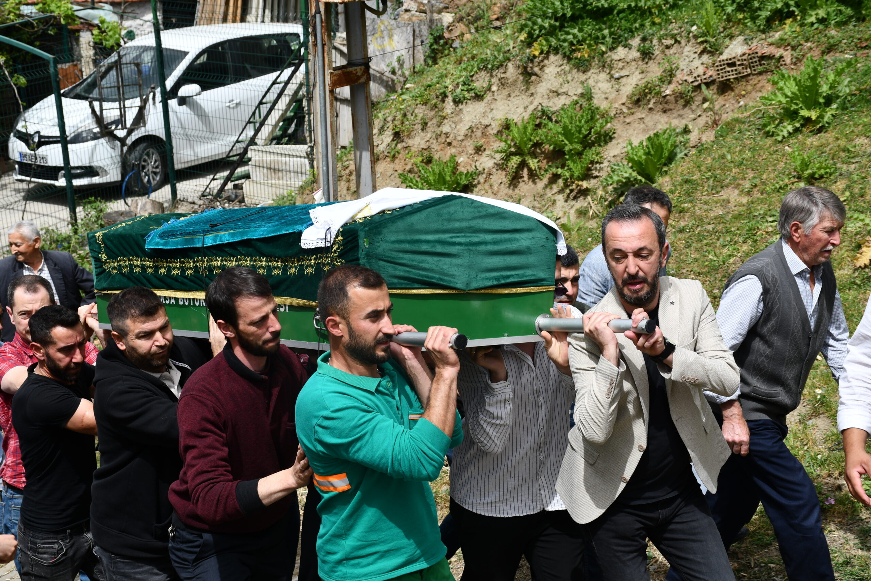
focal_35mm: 72
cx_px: 436
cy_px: 290
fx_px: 1742
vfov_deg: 18.9
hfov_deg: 28.1
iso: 100
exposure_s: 1/250
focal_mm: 48
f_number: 8
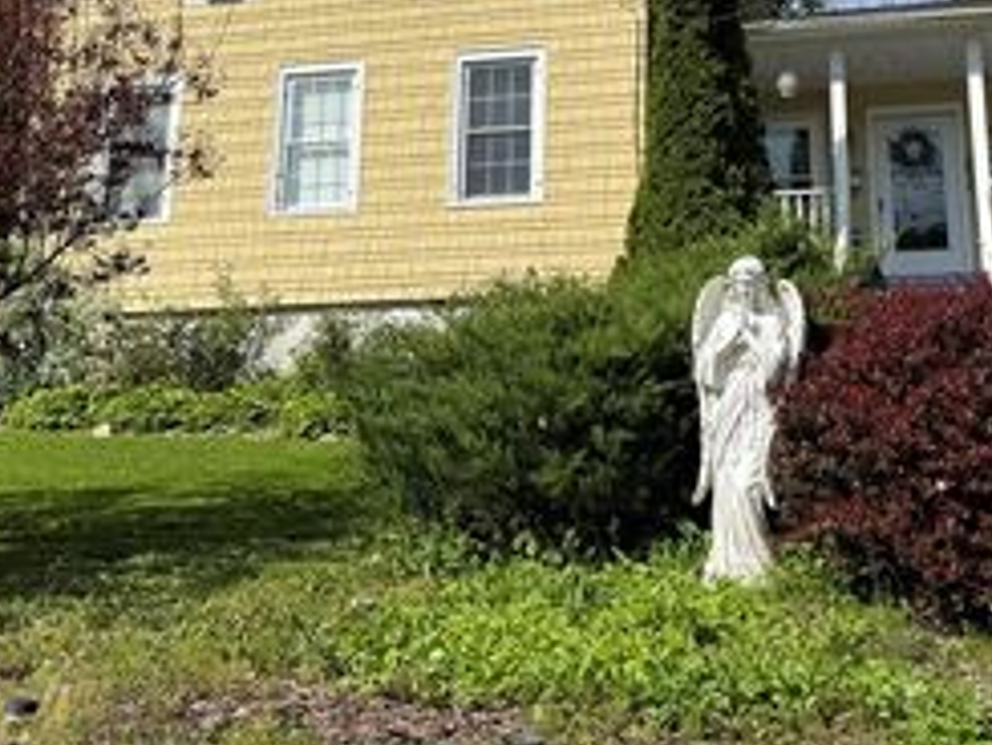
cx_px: 628
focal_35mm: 49
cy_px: 107
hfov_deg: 38.6
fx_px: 1405
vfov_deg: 28.8
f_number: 1.78
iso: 80
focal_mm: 6.76
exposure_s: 1/5348
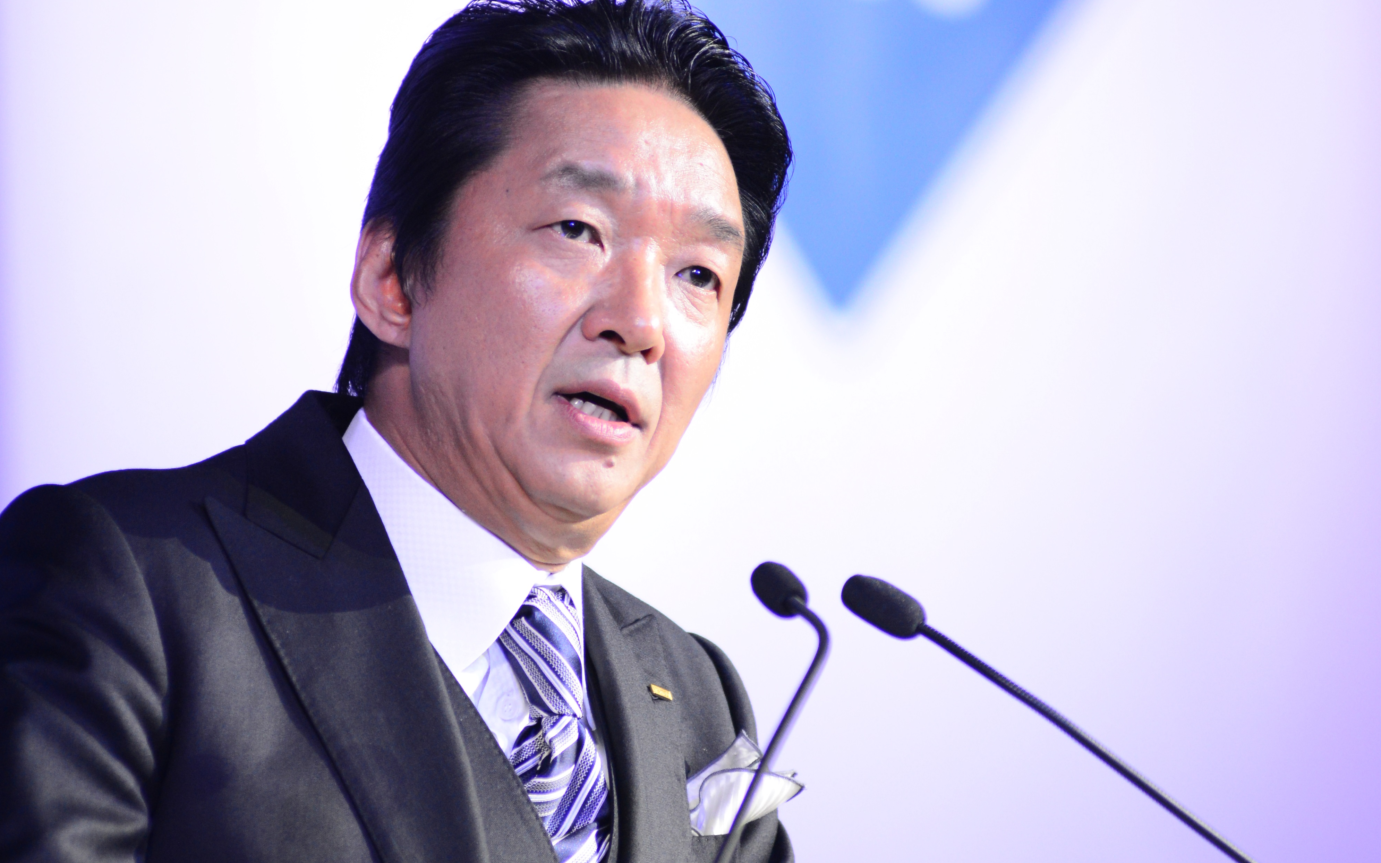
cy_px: 340
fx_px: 14189
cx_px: 628
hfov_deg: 5.6
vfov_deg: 3.5
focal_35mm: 377
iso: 1250
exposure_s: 1/800
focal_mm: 200
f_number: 2.8
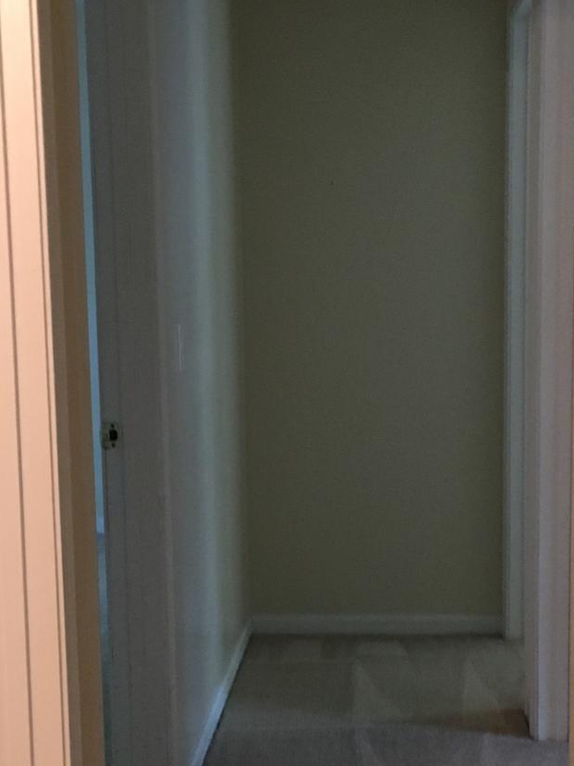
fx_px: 1549
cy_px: 494
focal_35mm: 70
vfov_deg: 27.7
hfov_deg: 21.0
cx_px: 310
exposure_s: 1/24
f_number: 2.2
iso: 200
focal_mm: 4.15
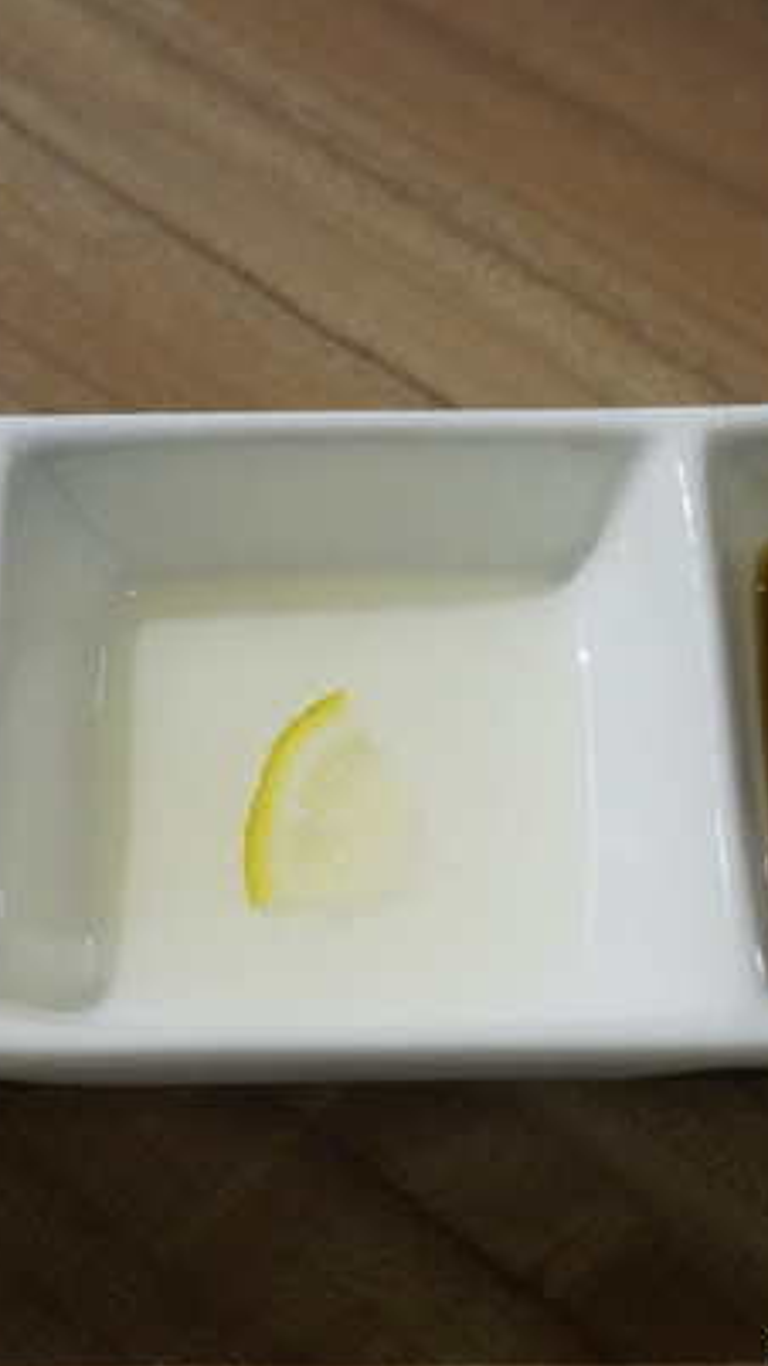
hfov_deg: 18.5
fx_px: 2354
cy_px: 688
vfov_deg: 32.4
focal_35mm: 65
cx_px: 326
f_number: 4.5
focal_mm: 26
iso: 2500
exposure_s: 1/60
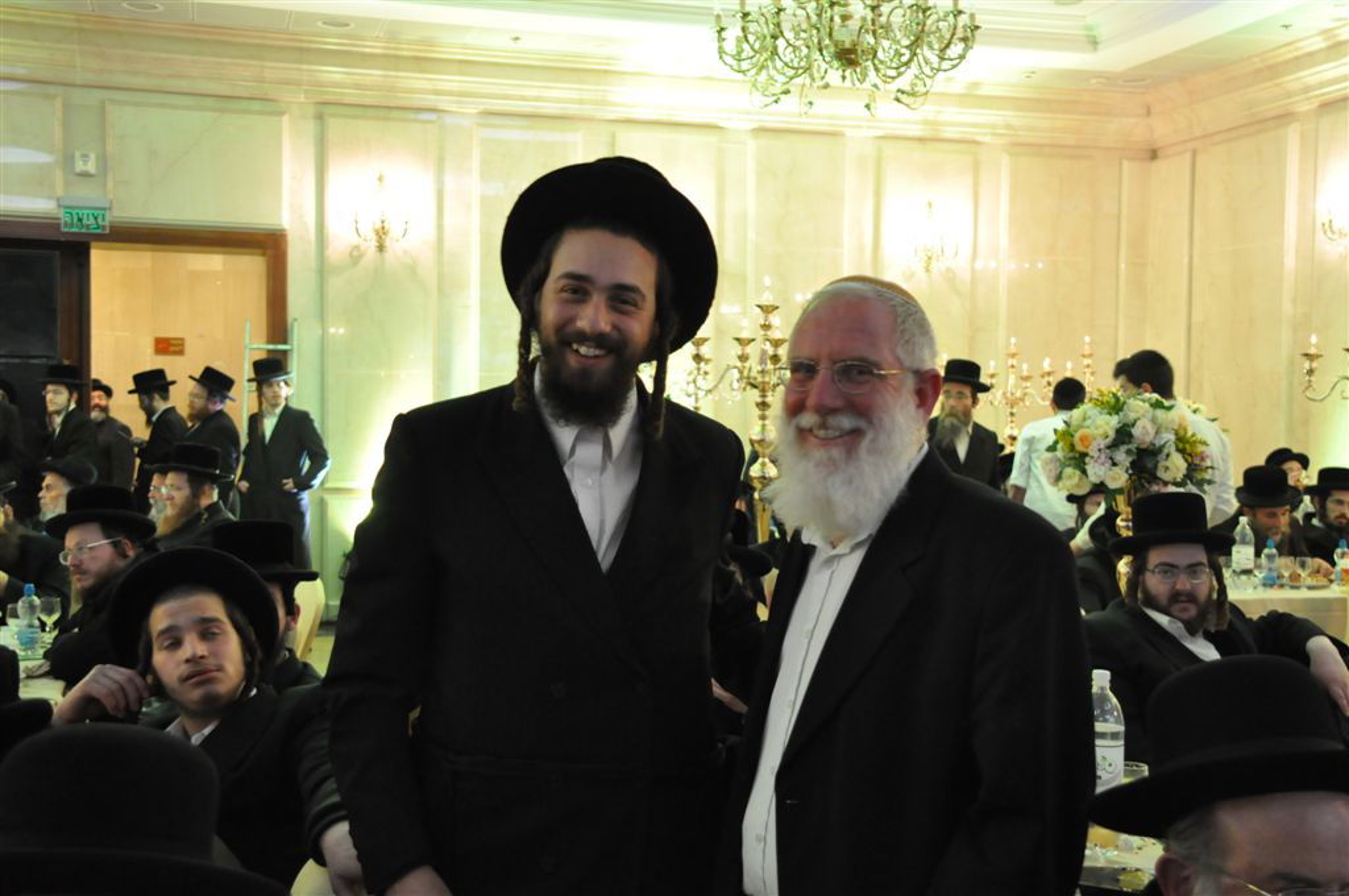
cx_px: 674
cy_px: 448
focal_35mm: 45
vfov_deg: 29.8
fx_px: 1684
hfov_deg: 43.7
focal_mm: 30
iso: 2000
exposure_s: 1/40
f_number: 4.2
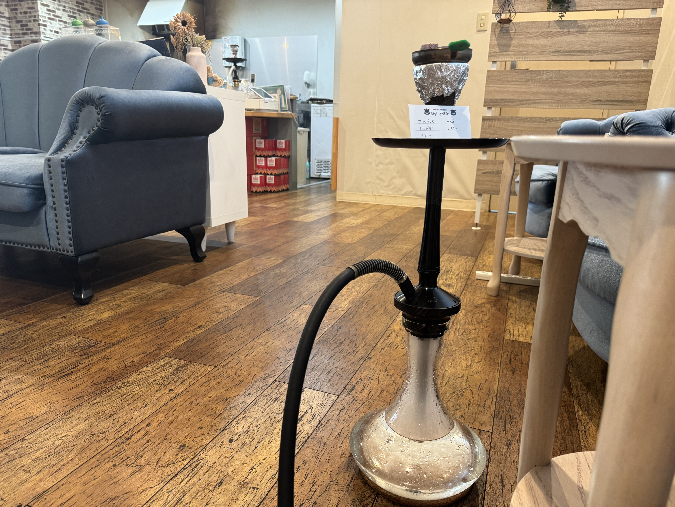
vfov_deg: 56.8
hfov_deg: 71.6
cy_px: 254
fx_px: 468
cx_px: 338
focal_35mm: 24
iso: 320
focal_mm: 6.76
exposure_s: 1/50
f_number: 1.78
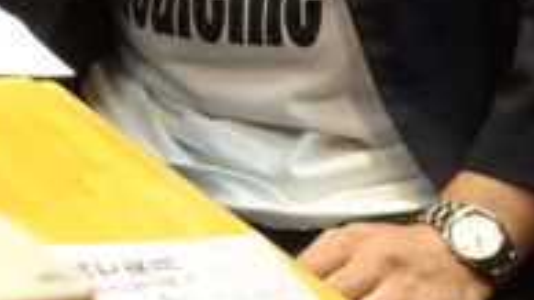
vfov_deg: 4.5
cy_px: -224
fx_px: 3751
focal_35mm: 265
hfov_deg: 7.7
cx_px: -650
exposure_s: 1/60
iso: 640
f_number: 2.8
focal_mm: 17.7
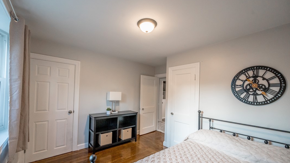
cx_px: 143
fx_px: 115
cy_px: 91
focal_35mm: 15
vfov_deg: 70.3
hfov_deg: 103.0
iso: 3200
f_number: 6.3
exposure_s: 1/250
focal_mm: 14
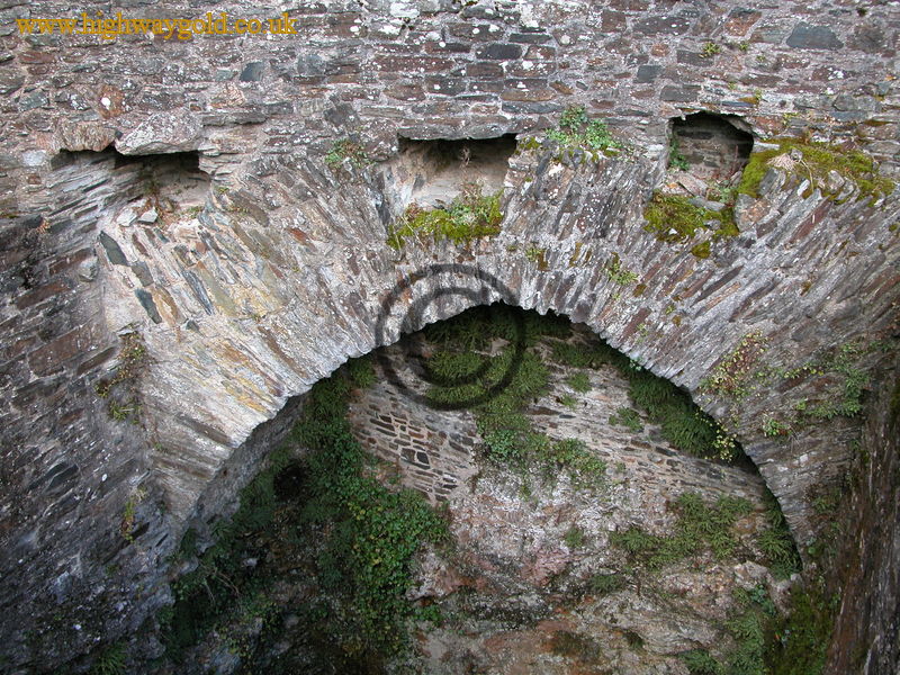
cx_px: 450
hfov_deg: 52.6
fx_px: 910
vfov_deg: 40.7
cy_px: 338
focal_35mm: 35
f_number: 3.2
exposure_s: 1/62.7
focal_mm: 8.9
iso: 100
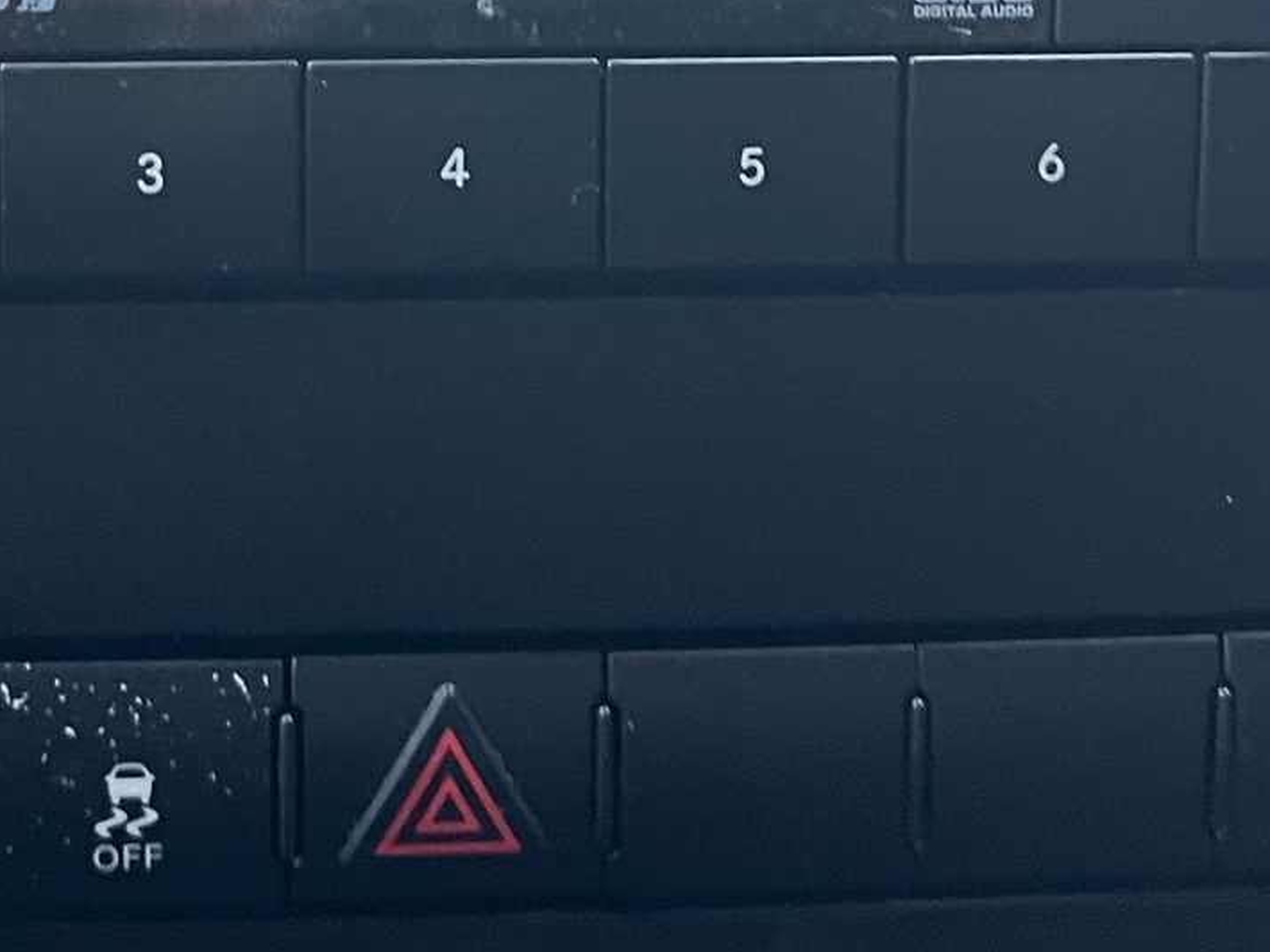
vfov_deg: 18.9
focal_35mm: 75
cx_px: 370
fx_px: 2751
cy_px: -77
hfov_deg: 25.8
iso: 500
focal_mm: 5.1
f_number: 1.6
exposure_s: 1/33
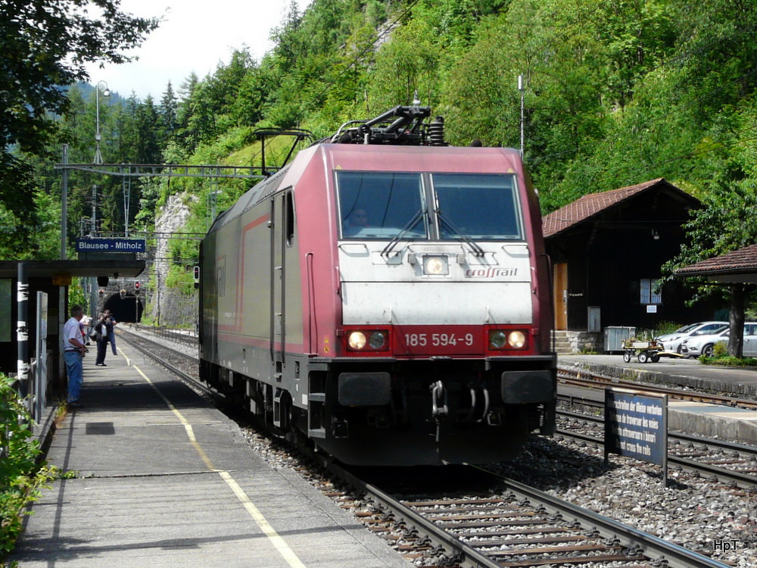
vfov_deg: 34.3
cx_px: 378
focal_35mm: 42
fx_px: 918
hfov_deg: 44.8
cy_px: 284
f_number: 5
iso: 100
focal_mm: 6.8
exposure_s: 1/250
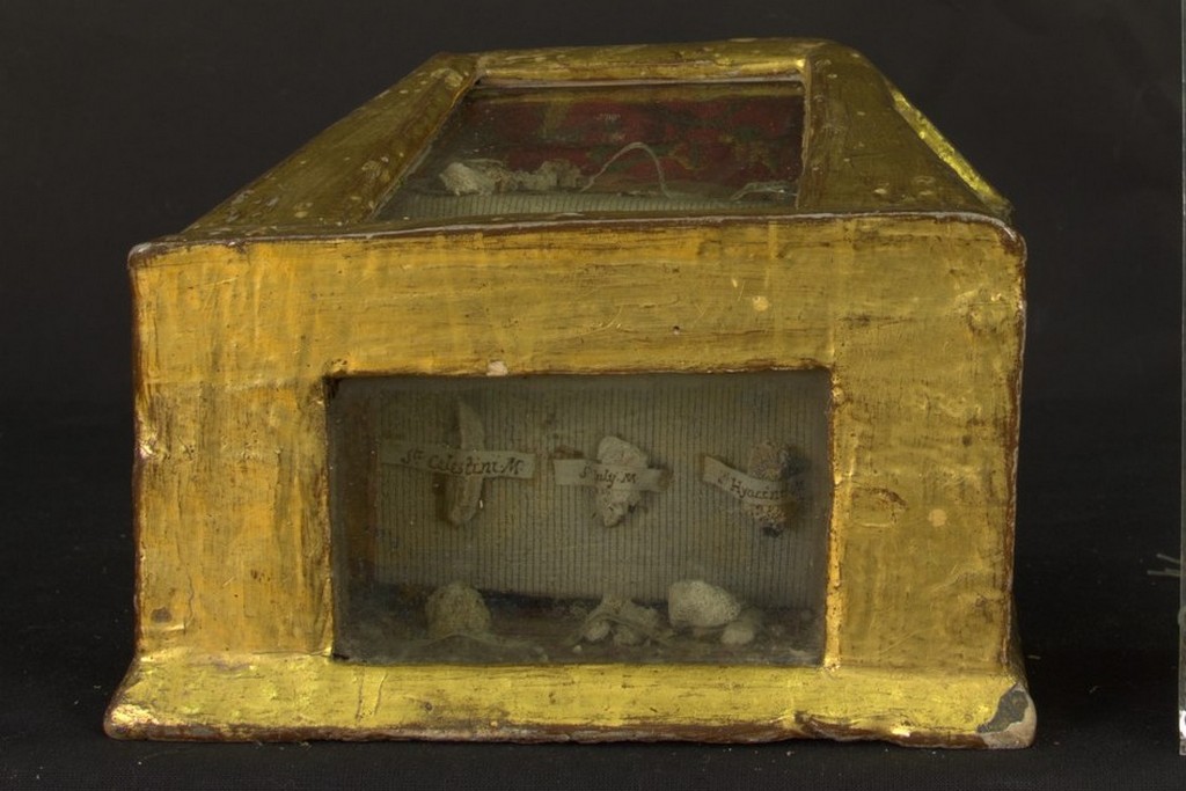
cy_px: 396
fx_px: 1186
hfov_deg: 53.1
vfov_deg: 36.9
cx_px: 593
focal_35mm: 36
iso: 100
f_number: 9
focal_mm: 24
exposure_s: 1/2.5
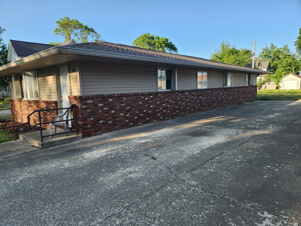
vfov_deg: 58.9
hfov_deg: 73.9
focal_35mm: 23
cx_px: 150
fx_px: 200
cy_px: 113
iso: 20
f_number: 1.8
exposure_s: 1/525
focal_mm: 5.4
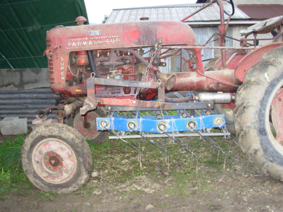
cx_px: 142
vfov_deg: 37.7
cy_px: 106
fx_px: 311
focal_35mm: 38
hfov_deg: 49.0
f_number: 2.9
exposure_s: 1/124
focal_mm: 6.3
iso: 194
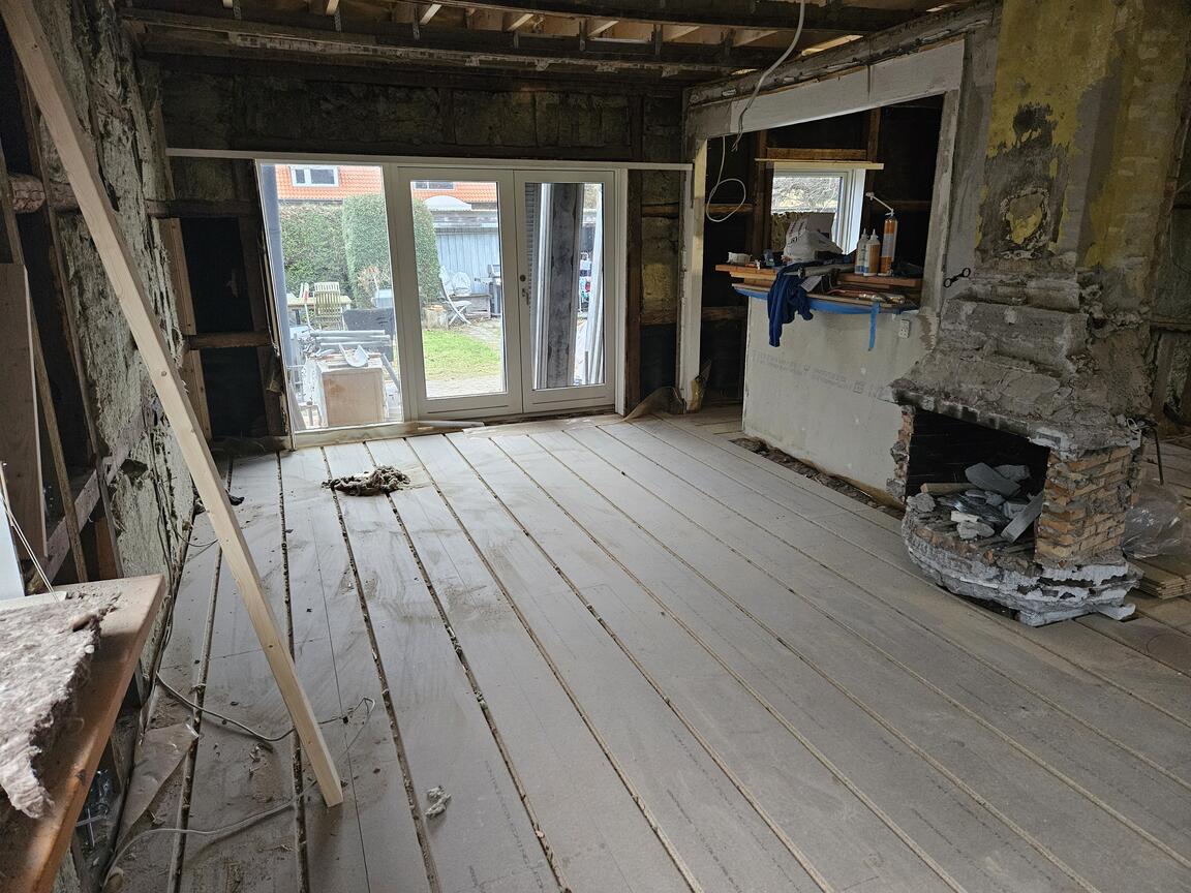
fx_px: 791
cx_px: 596
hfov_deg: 73.9
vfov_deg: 58.9
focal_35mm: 23
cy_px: 446
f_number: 1.8
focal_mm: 5.4
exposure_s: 1/100
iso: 640
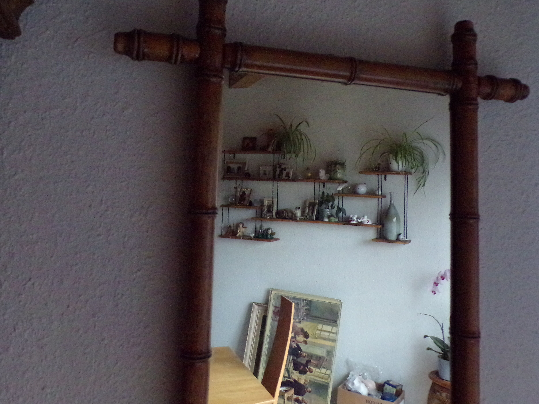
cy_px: 149
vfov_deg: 42.6
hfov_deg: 55.2
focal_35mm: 33
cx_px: 299
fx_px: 514
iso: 800
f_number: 3
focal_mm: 4.3
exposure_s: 1/60
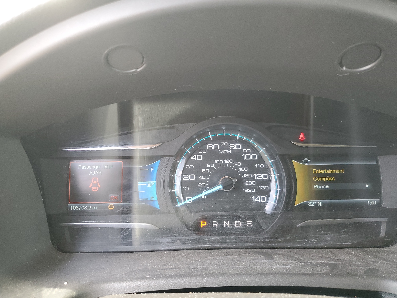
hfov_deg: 67.3
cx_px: 198
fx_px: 298
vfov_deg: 53.1
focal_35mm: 26
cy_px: 149
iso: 81
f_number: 1.5
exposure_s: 1/60.2
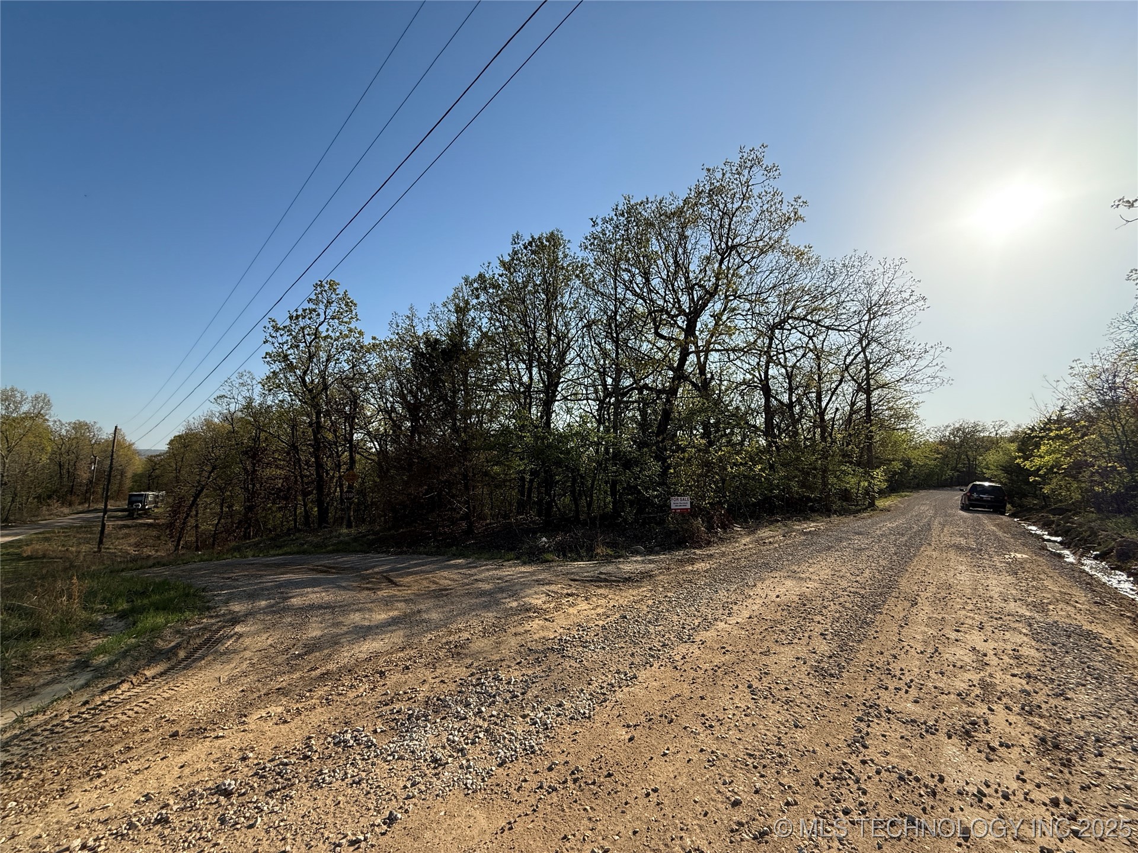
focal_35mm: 14
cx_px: 569
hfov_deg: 102.1
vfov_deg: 85.7
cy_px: 426
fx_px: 460
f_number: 2.2
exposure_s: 1/1613
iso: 64
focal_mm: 2.22
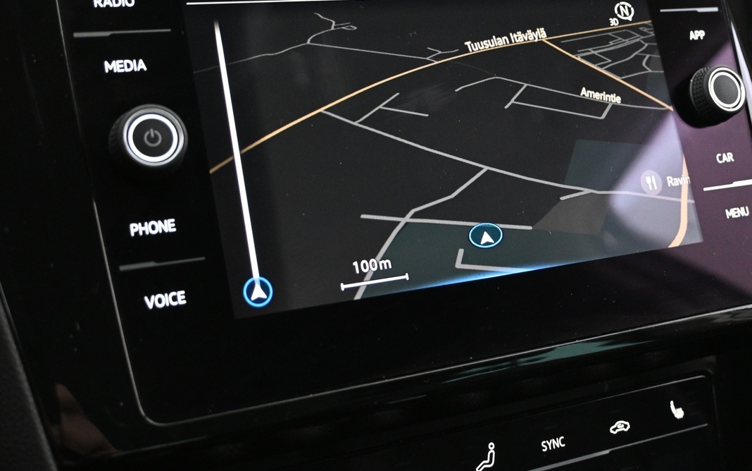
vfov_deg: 24.6
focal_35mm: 52
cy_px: 131
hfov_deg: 38.6
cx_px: 449
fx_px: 1069
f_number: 4
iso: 1600
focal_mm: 22.5
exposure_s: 1/15
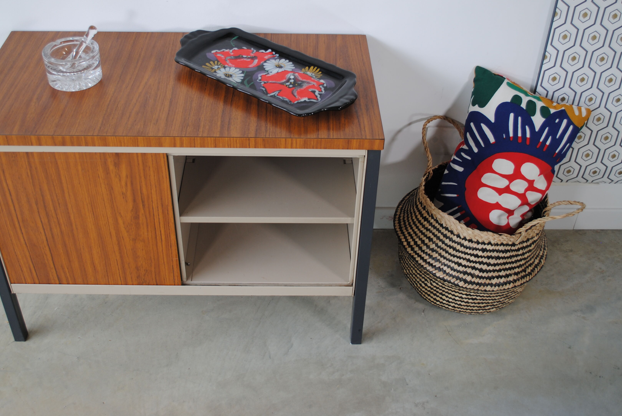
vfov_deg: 31.2
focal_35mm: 43
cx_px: 289
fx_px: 744
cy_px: 169
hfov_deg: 45.4
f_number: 4
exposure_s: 1/50
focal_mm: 24
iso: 100
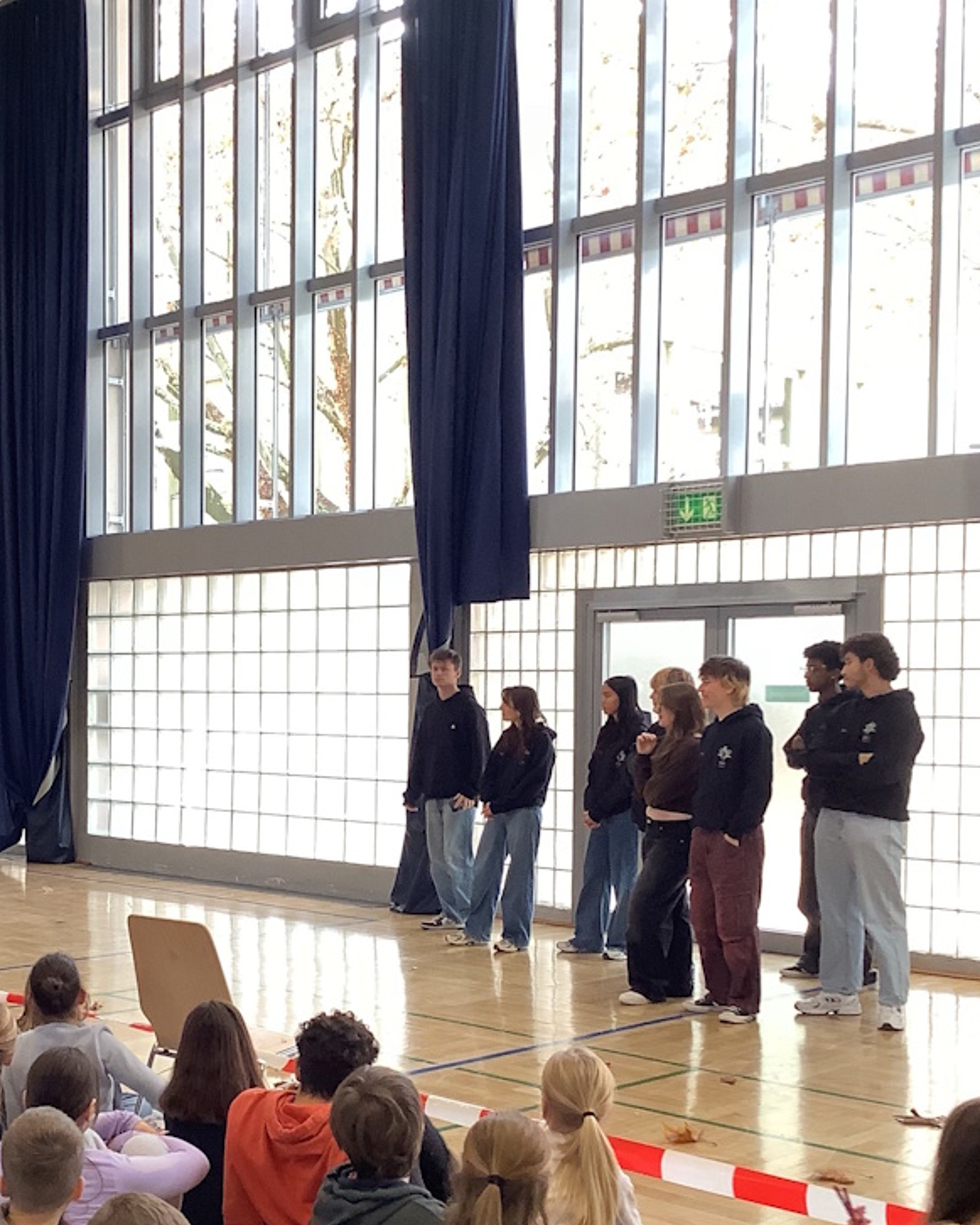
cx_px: 243
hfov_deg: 29.8
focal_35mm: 50
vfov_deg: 37.2
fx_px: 1812
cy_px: 742
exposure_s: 1/60
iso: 100
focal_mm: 3.3
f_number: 2.4
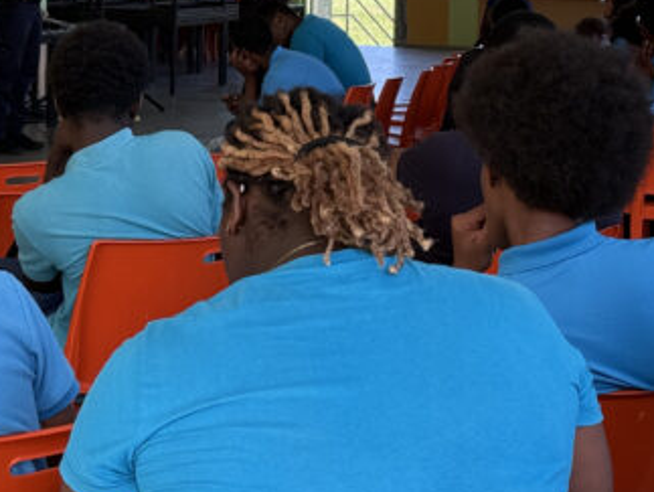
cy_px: -63
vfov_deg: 12.8
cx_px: 261
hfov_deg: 17.2
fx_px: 2156
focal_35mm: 114
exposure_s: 1/263
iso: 80
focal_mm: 6.76
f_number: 1.78
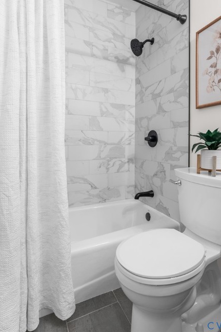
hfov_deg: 64.1
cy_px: 135
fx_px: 175
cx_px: 129
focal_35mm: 19
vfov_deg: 86.0
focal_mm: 16
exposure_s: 1/15
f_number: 5
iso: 1250
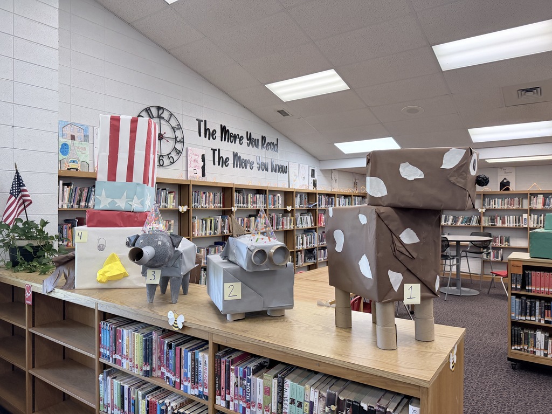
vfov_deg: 56.8
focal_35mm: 24
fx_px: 383
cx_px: 276
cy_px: 207
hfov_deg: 71.6
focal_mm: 6.76
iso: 200
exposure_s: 1/161
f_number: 1.78
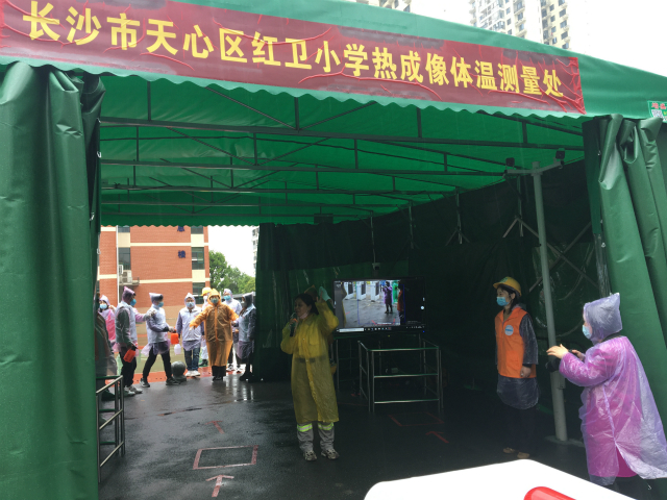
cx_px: 334
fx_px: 559
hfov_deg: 61.7
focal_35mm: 29
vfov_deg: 48.2
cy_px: 250
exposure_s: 1/50
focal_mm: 4.15
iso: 25
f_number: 2.2
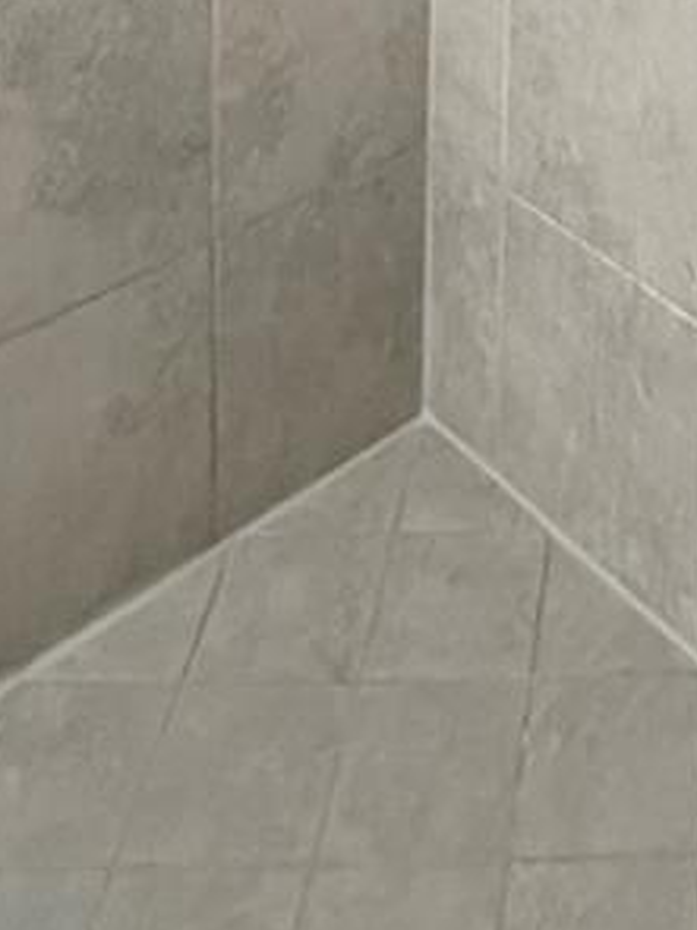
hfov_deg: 23.8
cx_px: 795
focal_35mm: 57
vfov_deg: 23.6
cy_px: -596
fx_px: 1531
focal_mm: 2.22
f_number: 2.2
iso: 800
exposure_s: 1/60
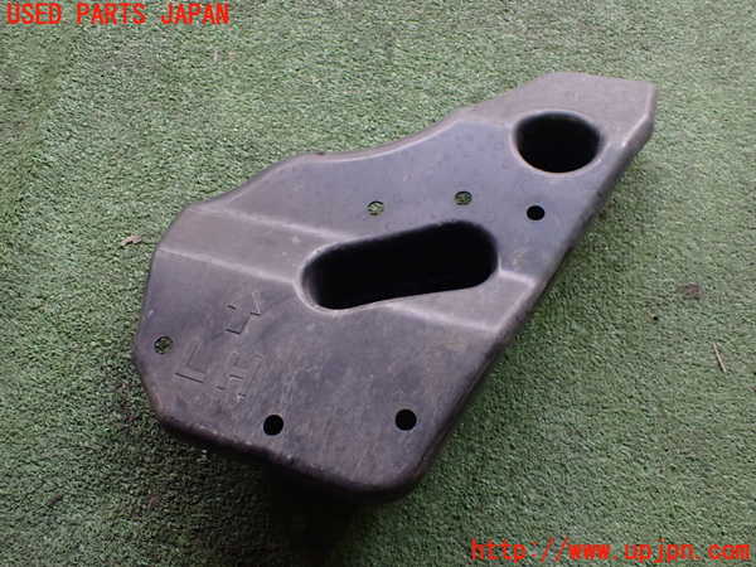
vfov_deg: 46.8
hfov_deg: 60.0
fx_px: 655
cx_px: 378
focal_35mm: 30
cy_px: 284
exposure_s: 1/125
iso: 800
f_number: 2.3
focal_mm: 5.4
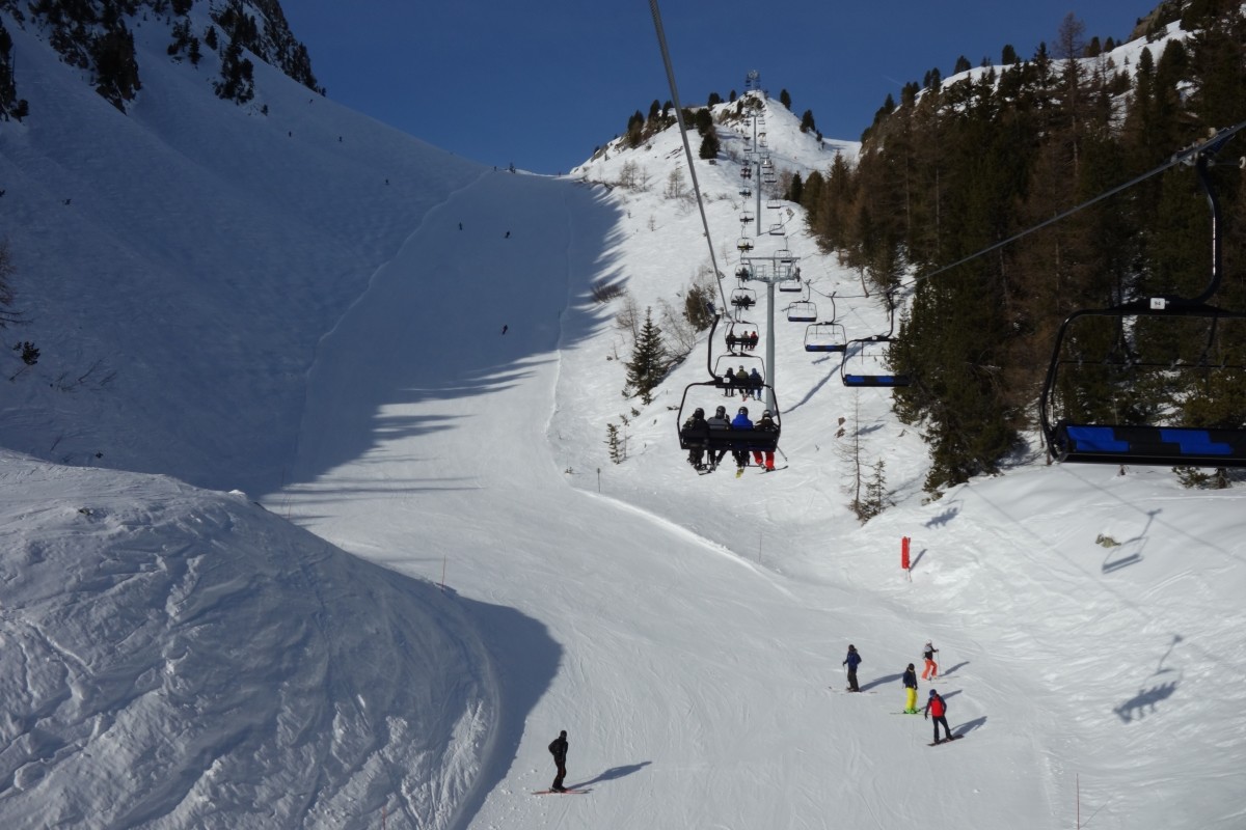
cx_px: 623
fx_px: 1281
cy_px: 415
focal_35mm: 37
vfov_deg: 35.9
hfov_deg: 51.9
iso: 125
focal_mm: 13.9
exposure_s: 1/800
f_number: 8
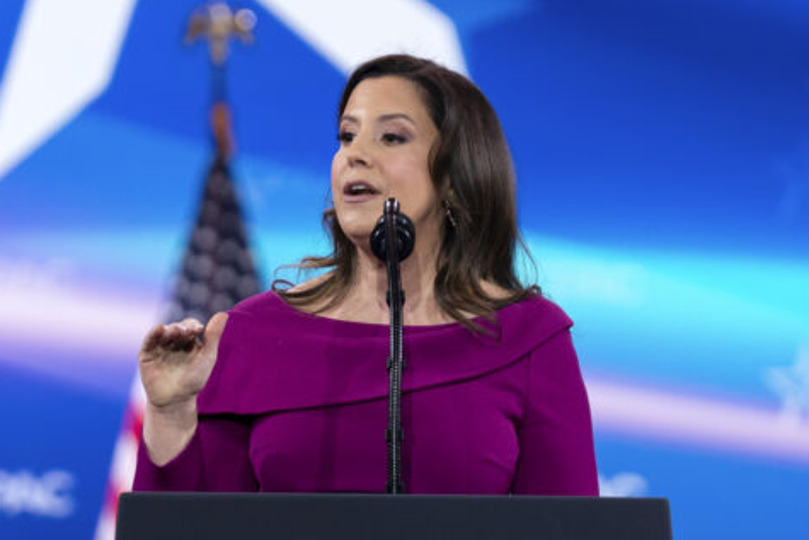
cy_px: 278
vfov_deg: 5.3
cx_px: 350
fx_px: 5822
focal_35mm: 259
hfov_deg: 7.9
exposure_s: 1/400
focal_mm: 200
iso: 800
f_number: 3.5
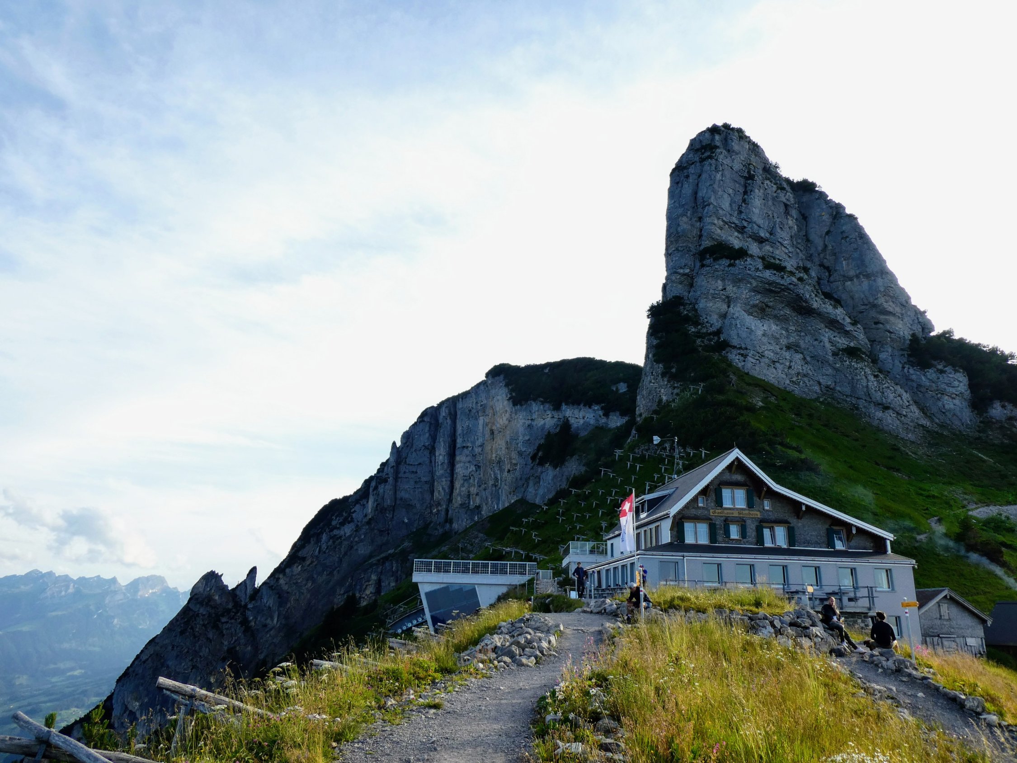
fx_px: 705
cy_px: 382
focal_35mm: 24
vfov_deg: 56.8
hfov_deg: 71.6
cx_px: 508
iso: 80
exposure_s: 1/320
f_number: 3.3
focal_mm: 4.3
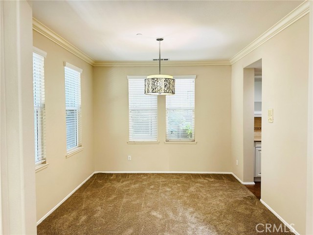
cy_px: 118
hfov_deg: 71.6
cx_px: 156
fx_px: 217
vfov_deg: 56.8
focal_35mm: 24
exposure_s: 1/120
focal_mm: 6.86
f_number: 1.78
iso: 200
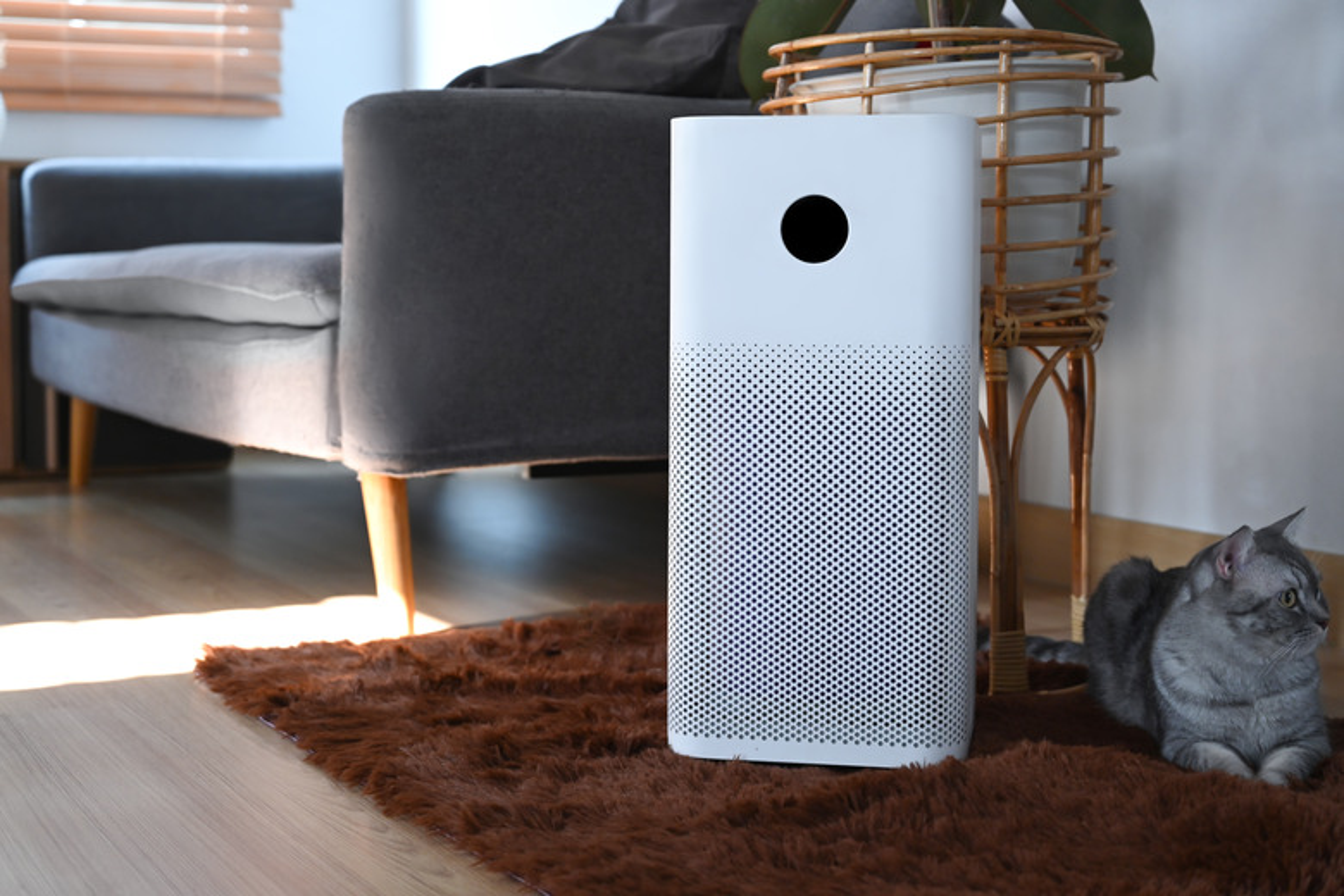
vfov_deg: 26.0
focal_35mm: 52
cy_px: 448
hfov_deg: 38.2
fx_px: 1941
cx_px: 672
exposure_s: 1/50
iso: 800
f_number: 4
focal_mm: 52
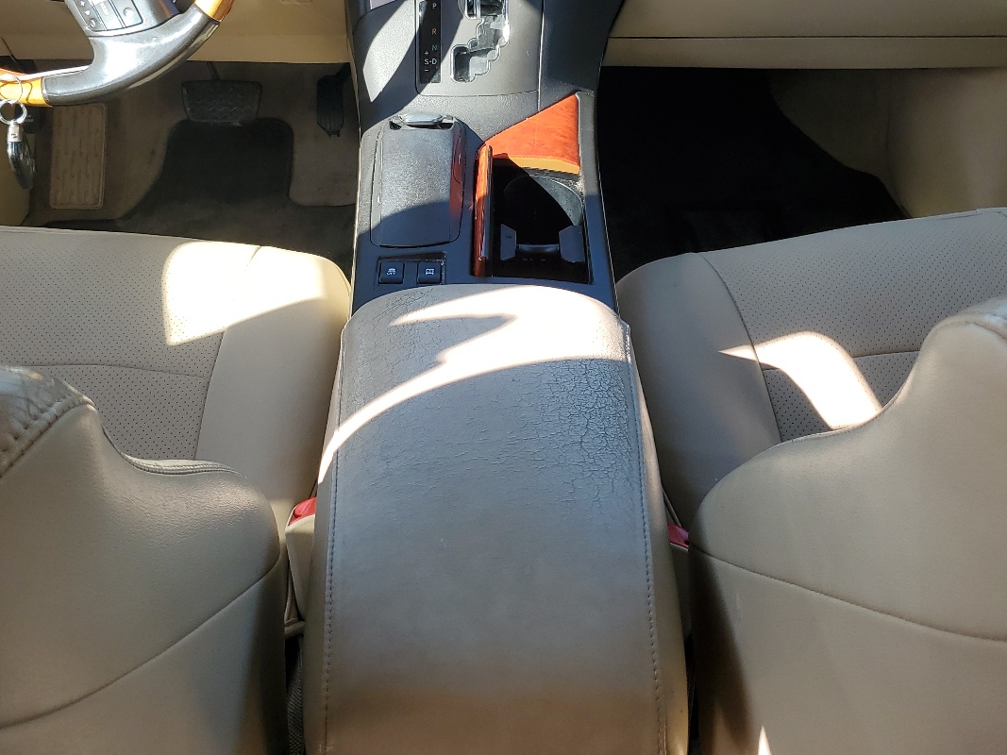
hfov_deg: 47.8
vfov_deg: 36.2
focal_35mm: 39
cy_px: 210
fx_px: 1134
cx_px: 441
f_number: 1.5
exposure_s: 1/476
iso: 50
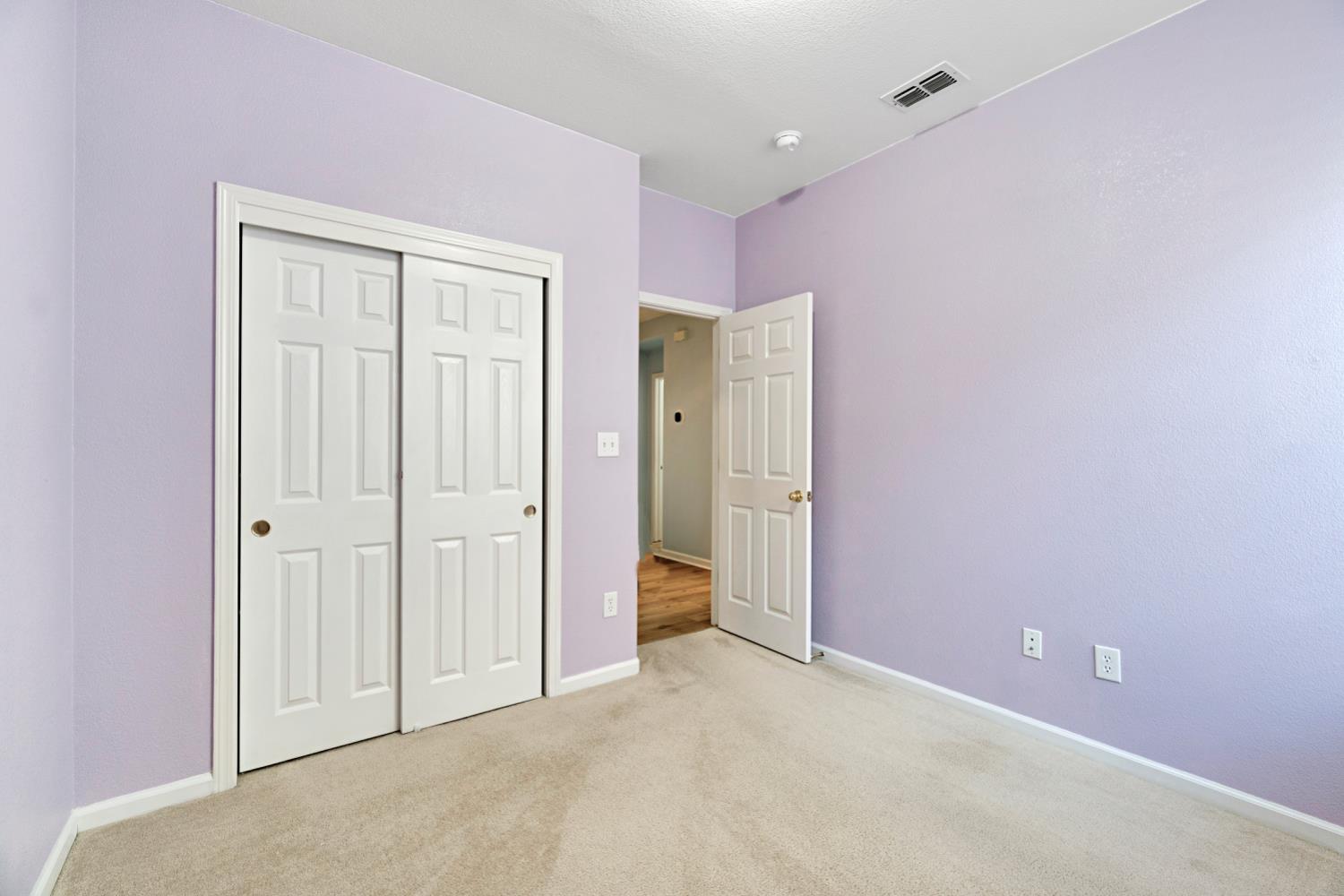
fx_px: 560
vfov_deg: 77.3
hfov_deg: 100.4
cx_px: 672
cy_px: 448
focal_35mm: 15
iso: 400
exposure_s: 1/10
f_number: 8
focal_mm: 10
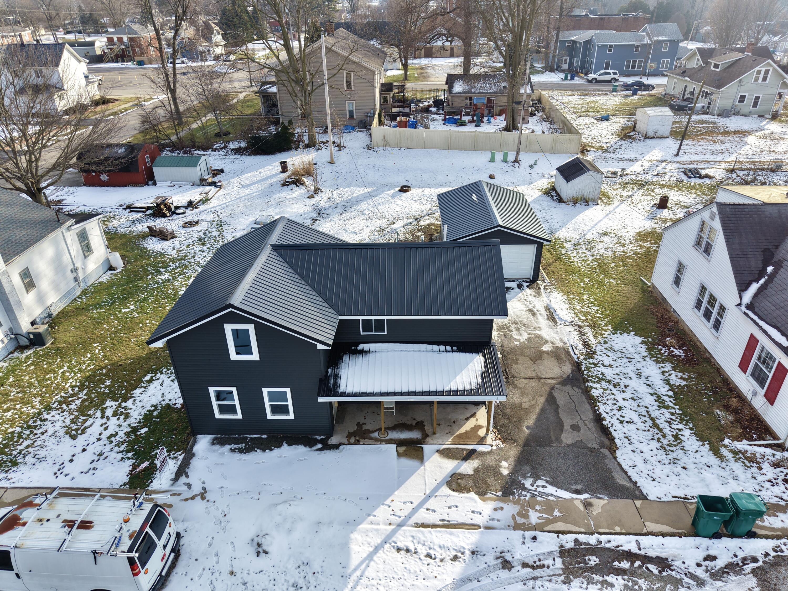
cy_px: 296
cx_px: 394
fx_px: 524
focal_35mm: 23
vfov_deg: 58.9
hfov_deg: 73.9
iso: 260
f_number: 1.8
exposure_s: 1/3000
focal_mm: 8.67
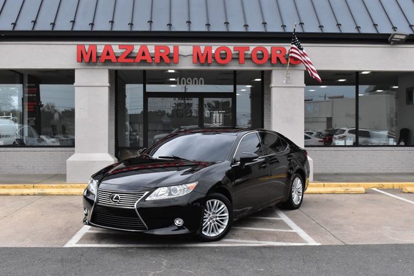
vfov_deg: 29.8
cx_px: 207
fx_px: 517
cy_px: 138
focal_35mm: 45
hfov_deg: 43.6
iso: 2500
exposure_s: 1/1250
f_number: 13
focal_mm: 30
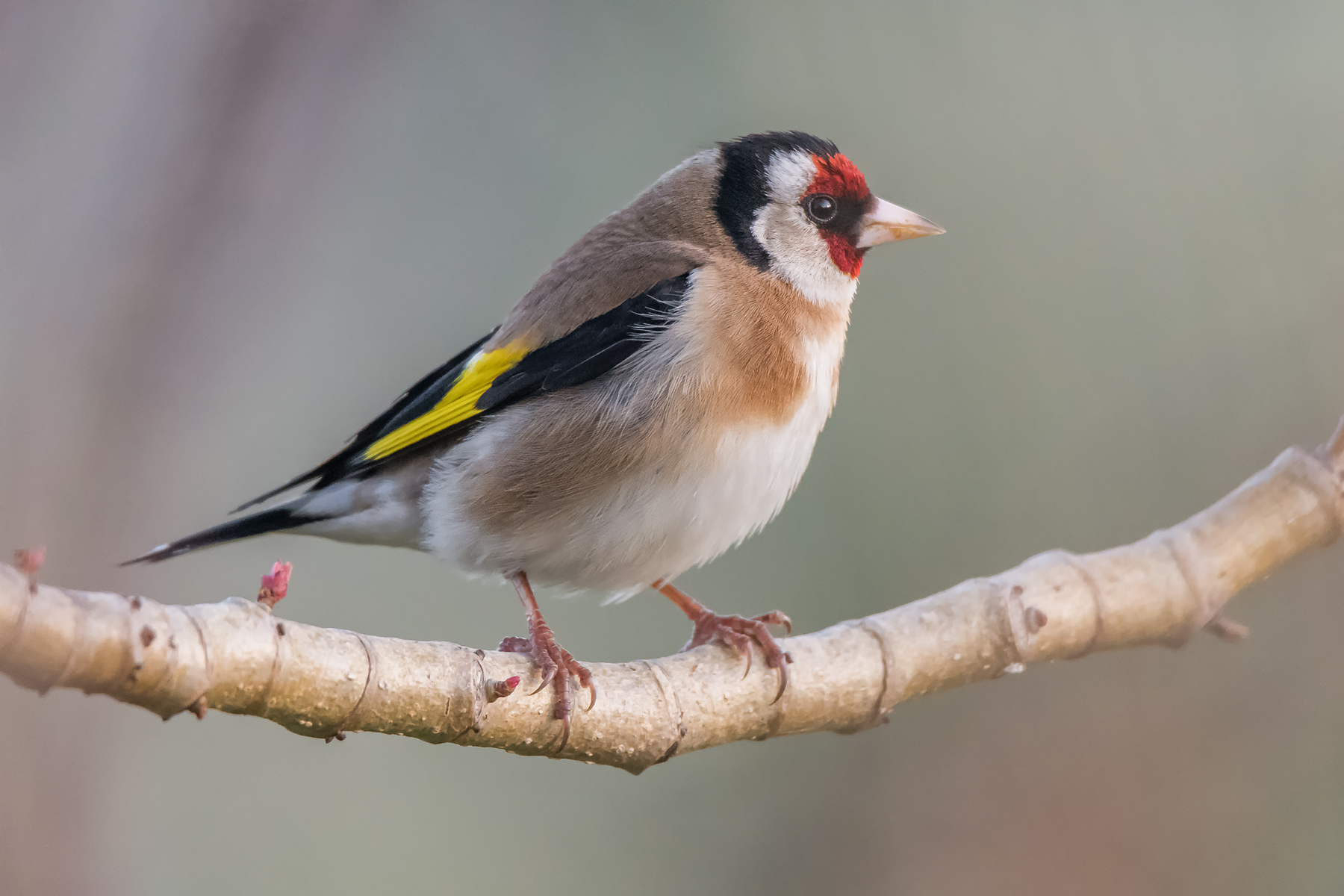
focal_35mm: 600
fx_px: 22398
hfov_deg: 3.4
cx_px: 672
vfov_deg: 2.3
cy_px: 448
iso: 3600
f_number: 6.3
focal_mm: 600
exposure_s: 1/1250
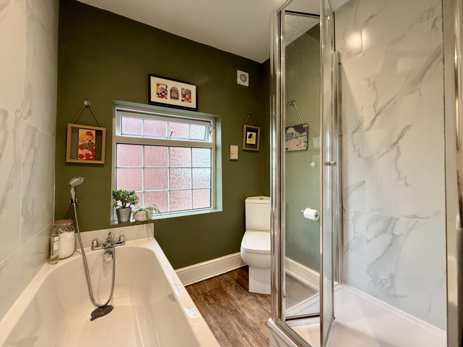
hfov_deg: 102.1
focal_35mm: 14
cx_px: 232
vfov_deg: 85.7
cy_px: 174
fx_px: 187
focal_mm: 2.22
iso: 200
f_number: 2.2
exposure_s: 1/100
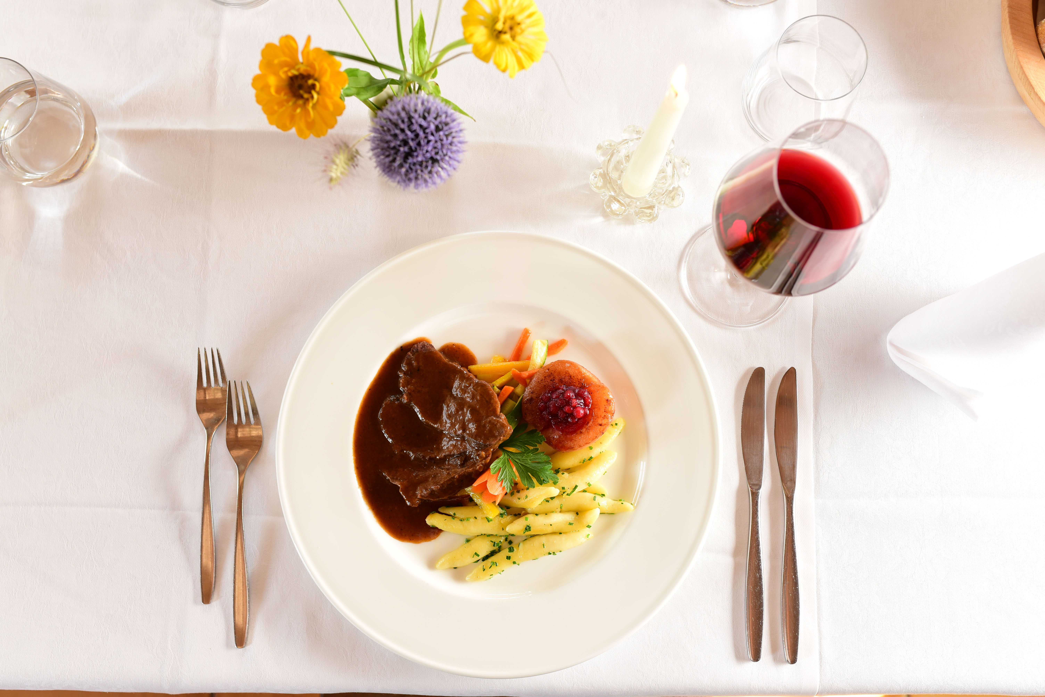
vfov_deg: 37.9
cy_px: 348
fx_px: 1016
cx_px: 522
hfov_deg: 54.4
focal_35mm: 35
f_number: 5
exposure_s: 1/40
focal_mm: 35
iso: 250
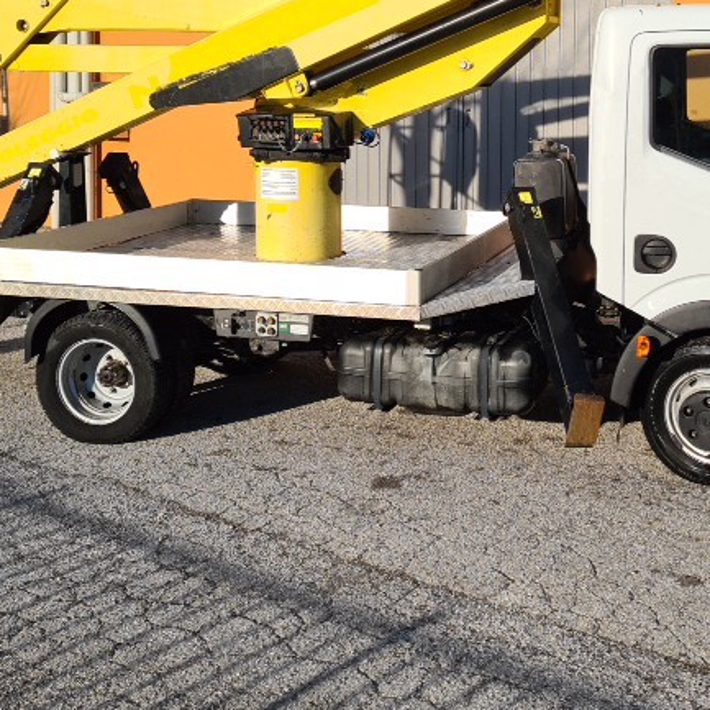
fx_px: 1183
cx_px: 474
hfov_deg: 33.1
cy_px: 208
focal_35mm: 51
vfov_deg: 33.0
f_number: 1.8
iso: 50
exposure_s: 1/2445
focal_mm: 5.4
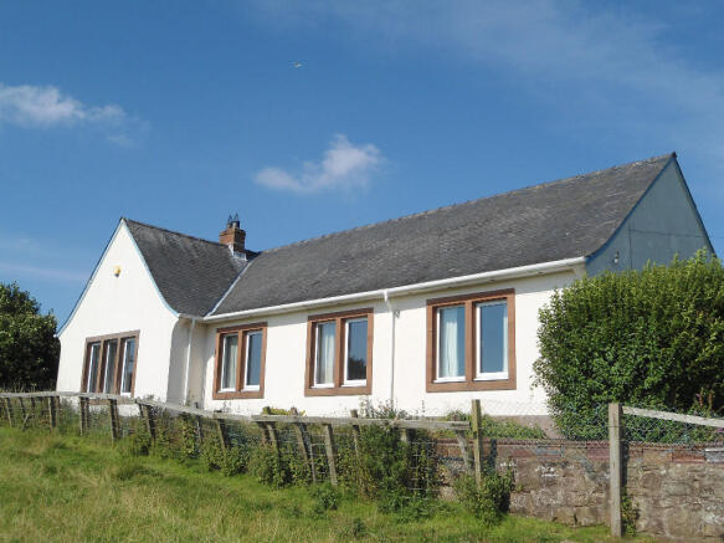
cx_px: 362
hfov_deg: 50.1
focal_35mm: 37
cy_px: 272
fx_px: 774
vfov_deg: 38.7
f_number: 9.2
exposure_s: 1/200
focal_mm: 6.7
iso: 80
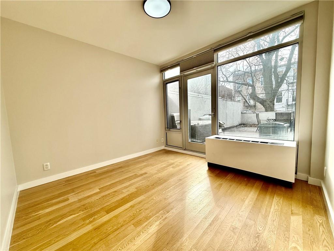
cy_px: 126
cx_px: 167
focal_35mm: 14
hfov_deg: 102.1
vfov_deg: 85.7
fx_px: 135
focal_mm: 2.22
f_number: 2.2
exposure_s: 1/390
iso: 64
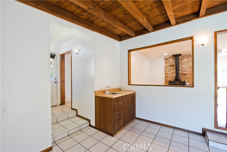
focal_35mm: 15
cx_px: 114
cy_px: 76
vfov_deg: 77.4
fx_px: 95
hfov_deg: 100.4
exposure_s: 1/160
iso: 400
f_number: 6.3
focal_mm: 15
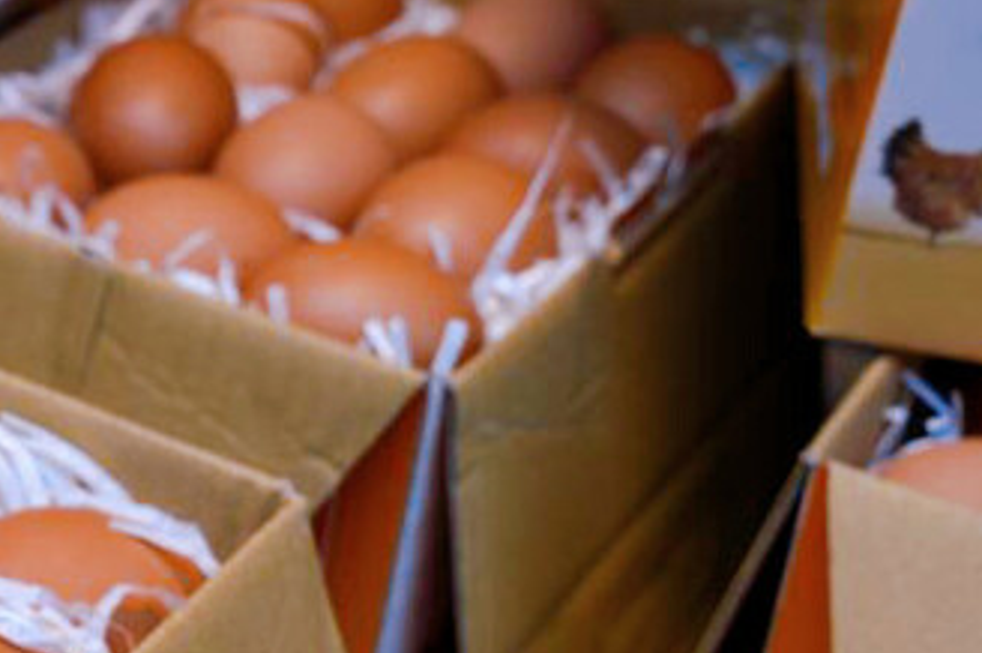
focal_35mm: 96
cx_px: -287
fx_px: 2616
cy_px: 512
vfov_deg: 14.2
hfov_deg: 19.6
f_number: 7.1
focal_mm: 37
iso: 320
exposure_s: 1/125
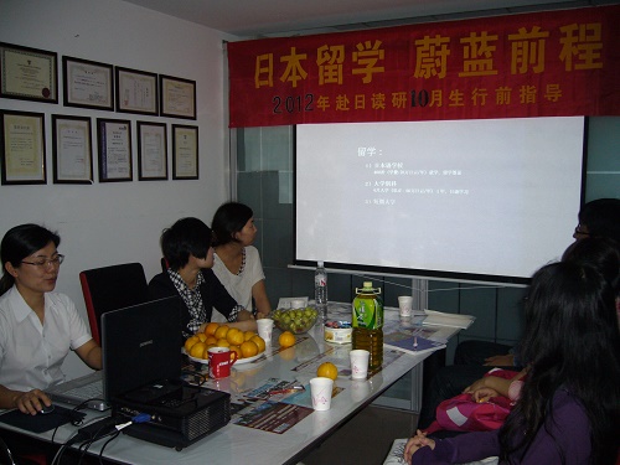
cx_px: 310
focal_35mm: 35
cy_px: 232
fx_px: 627
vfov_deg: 40.7
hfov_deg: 52.6
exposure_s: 1/60
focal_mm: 5.8
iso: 160
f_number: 2.8
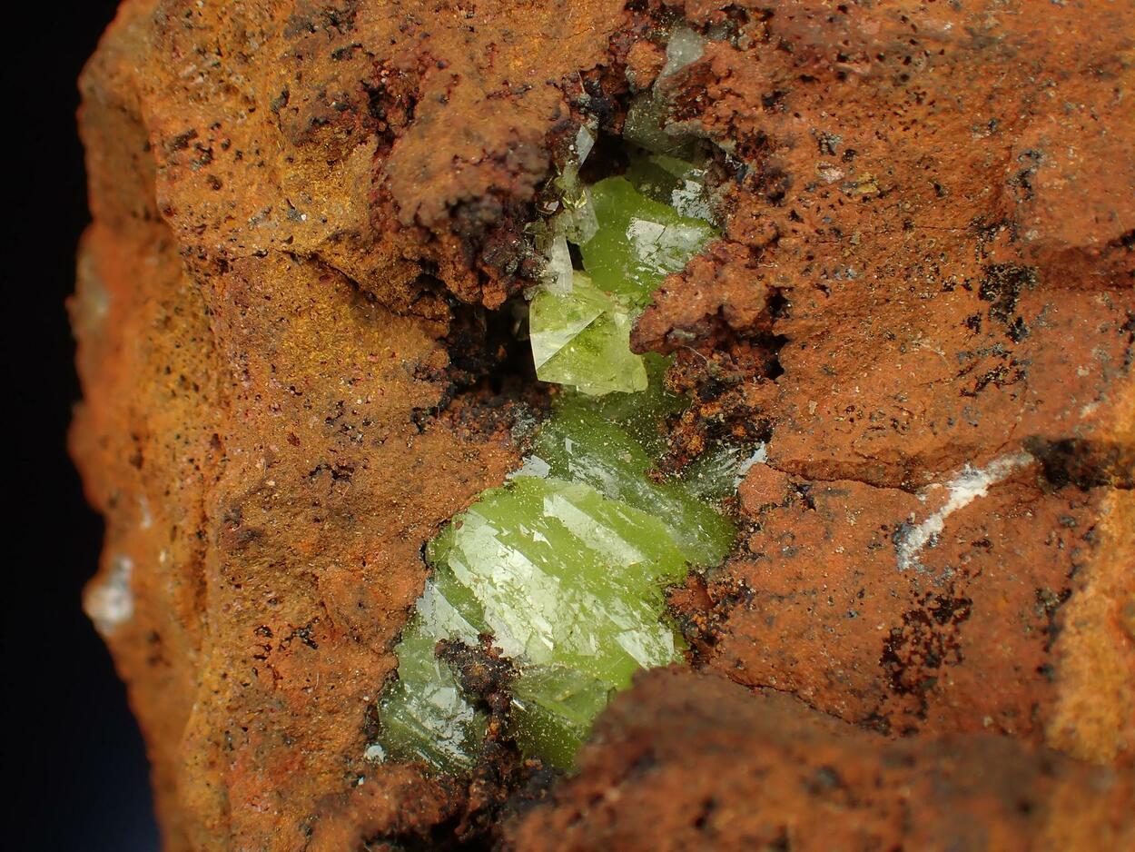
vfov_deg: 14.8
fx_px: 3279
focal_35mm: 100
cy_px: 426
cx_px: 568
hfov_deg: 19.6
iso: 100
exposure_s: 1/15
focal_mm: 18
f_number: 4.9
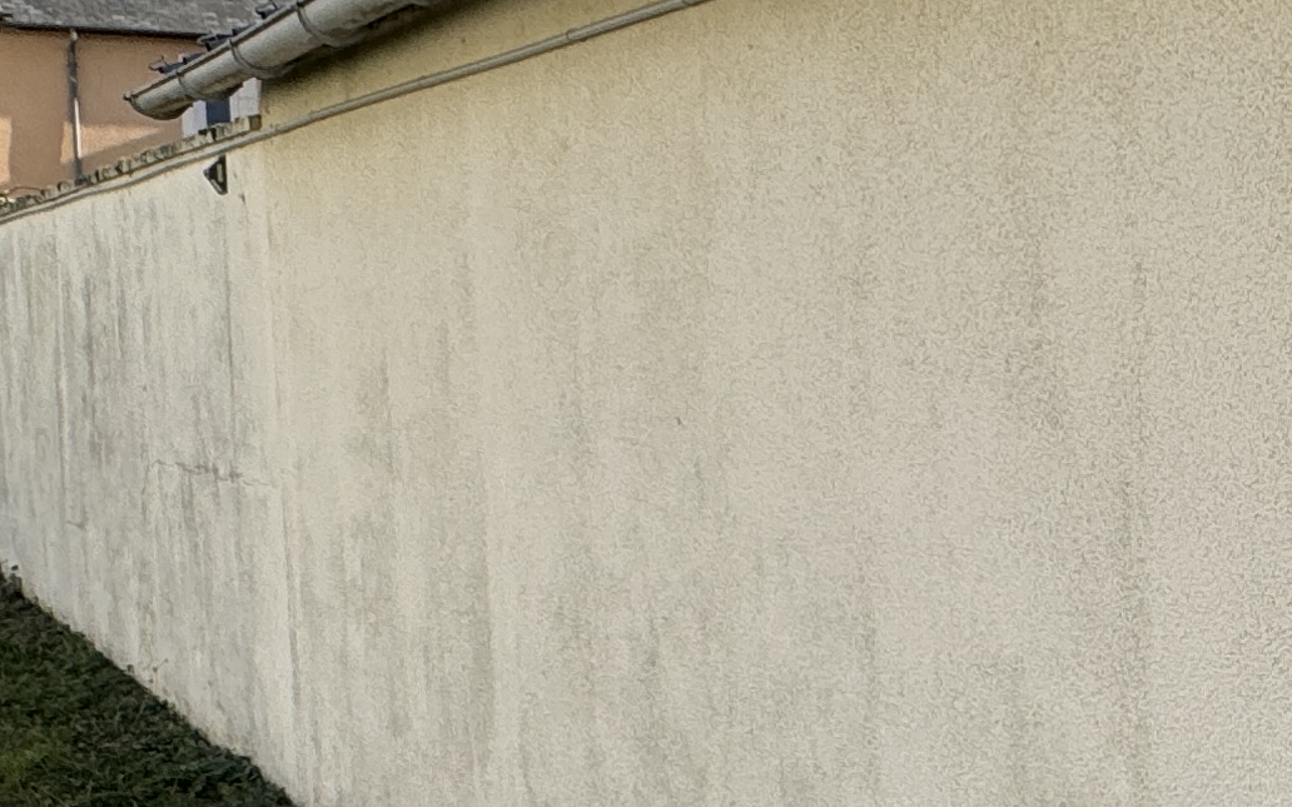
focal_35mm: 58
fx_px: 2042
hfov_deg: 31.9
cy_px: 428
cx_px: 1347
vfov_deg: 22.4
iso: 50
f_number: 2.2
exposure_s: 1/1323
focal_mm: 2.22
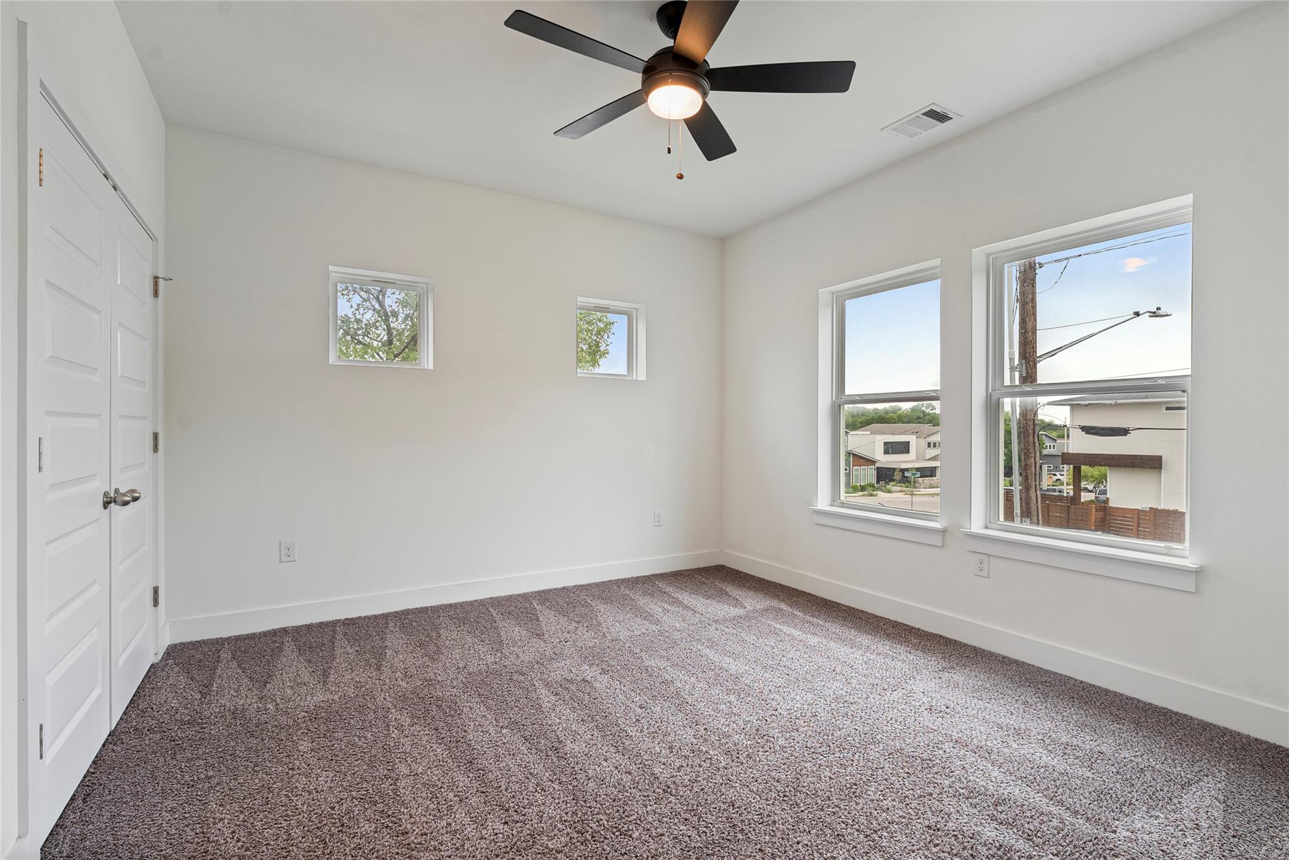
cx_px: 644
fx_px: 587
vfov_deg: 72.4
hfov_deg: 95.3
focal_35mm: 16
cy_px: 430
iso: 640
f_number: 8
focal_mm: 16.4
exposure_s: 1/25
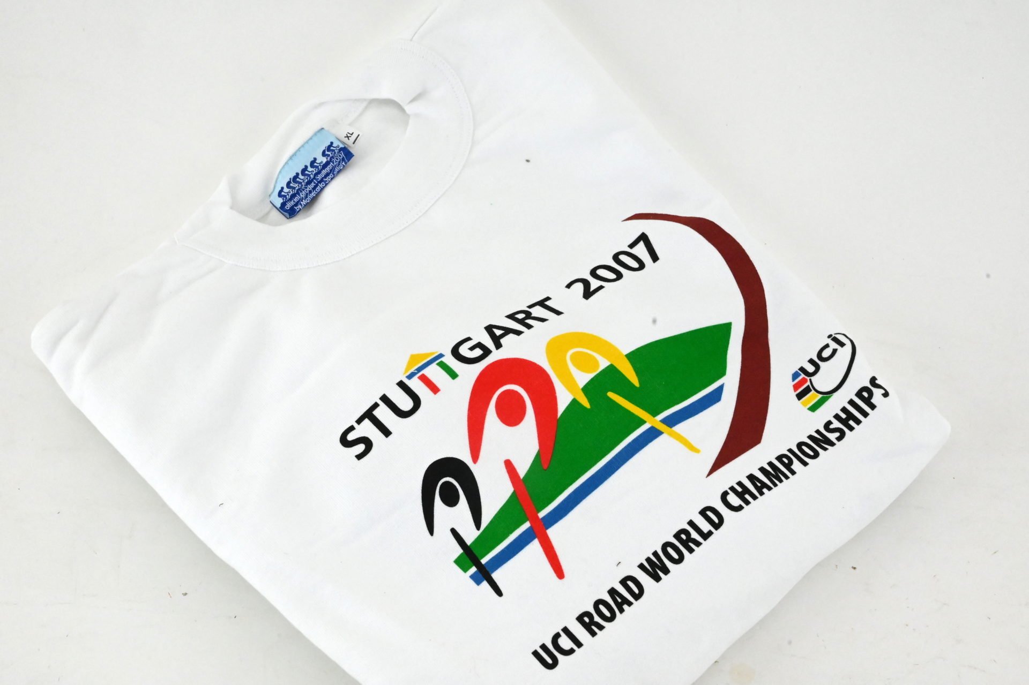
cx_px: 514
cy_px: 342
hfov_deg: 28.9
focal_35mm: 70
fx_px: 2000
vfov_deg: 19.4
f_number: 16
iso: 8000
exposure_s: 1/400
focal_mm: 70
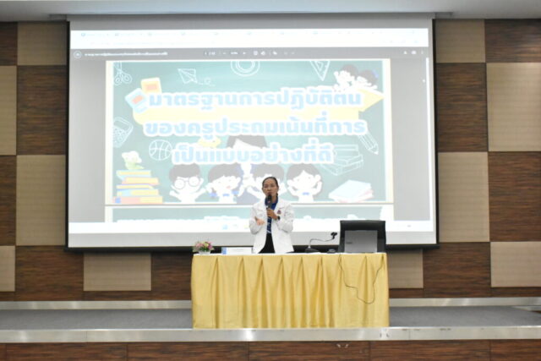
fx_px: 857
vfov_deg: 23.8
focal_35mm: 57
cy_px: 180
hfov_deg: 35.0
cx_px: 270
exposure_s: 1/125
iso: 6400
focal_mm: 38
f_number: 6.3
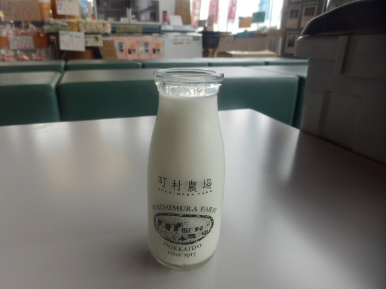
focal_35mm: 27
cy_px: 144
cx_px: 193
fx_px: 301
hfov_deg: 65.3
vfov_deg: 51.4
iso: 80
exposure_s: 1/80
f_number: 3.3
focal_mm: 4.8
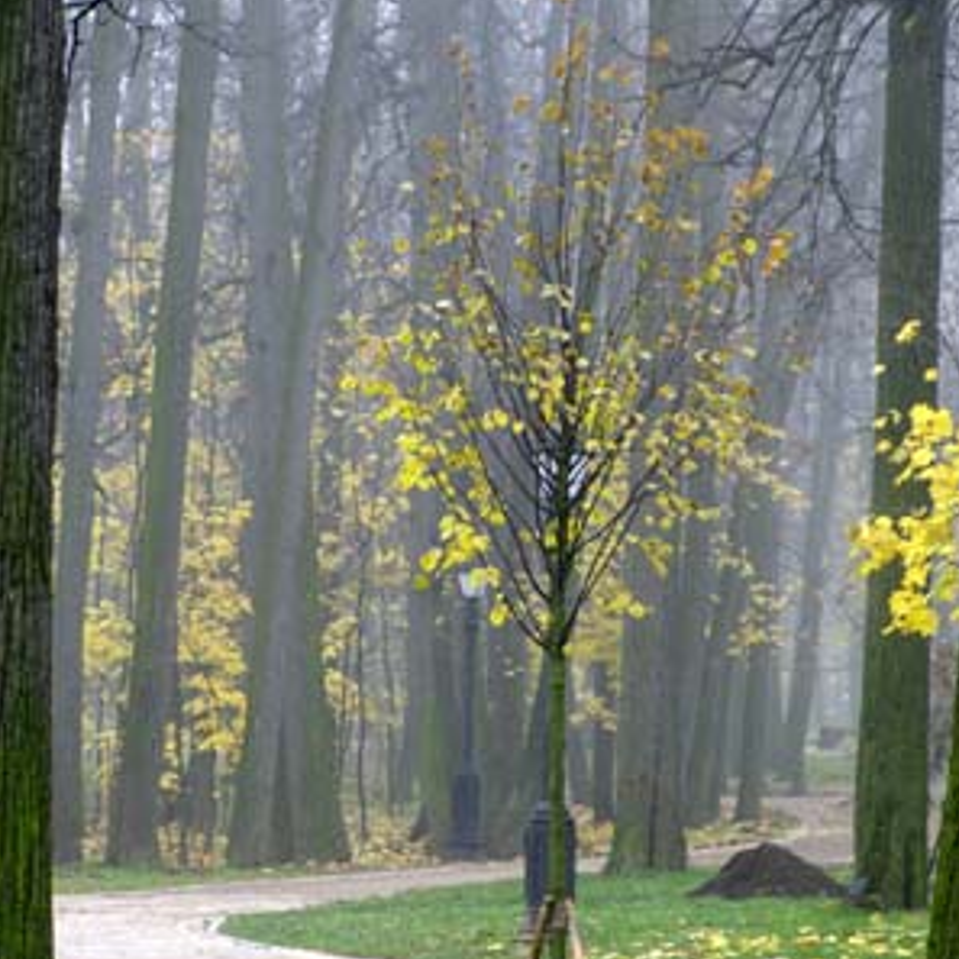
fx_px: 6049
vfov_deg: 9.1
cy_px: 494
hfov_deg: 9.1
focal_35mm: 193
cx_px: 480
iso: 1600
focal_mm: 100
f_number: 7.1
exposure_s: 1/160
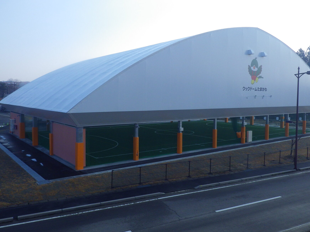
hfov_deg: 58.3
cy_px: 111
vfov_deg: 45.4
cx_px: 162
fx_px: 278
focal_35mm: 31
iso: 125
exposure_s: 1/800
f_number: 4.2
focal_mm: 5
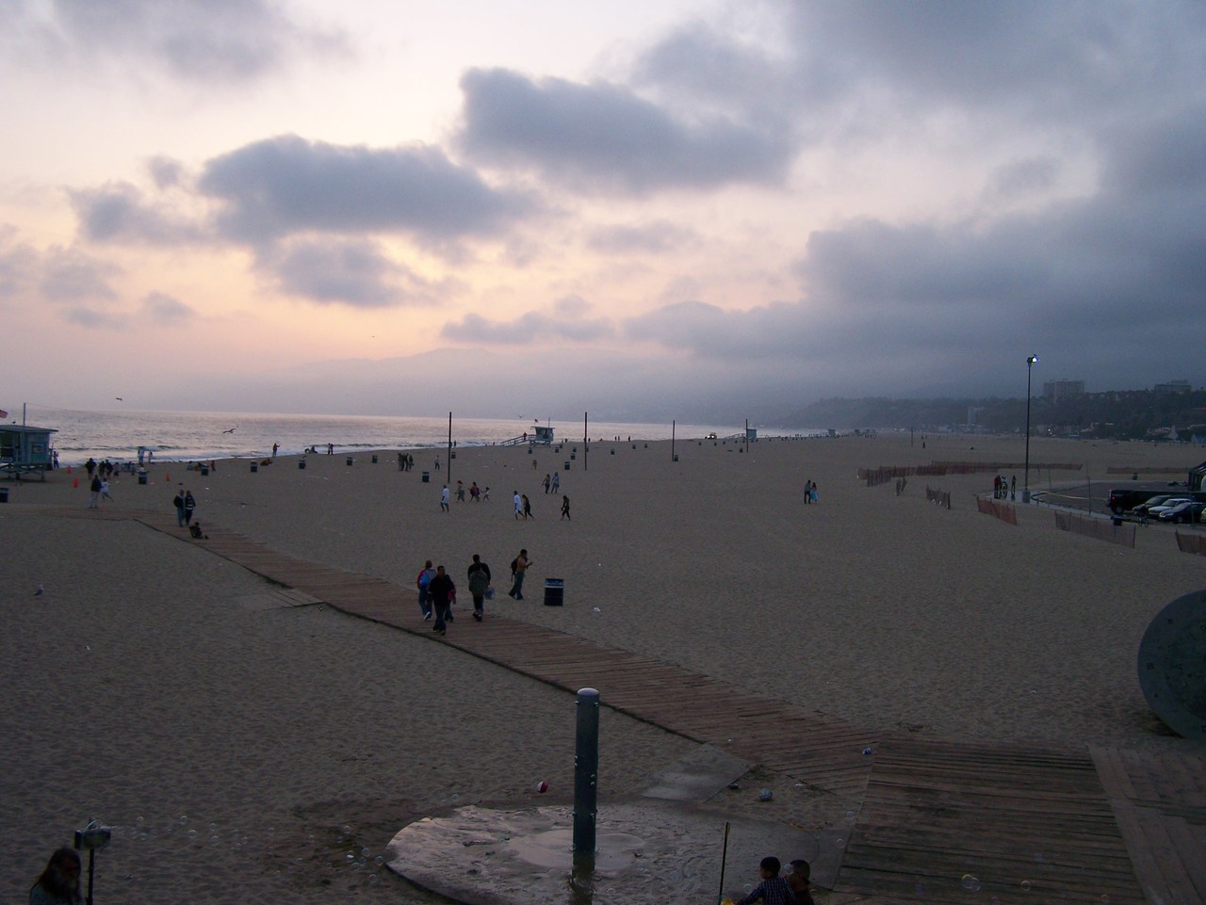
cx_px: 603
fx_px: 1324
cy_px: 452
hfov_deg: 49.0
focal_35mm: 38
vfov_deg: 37.7
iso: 100
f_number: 2.8
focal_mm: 6.3
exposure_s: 1/320
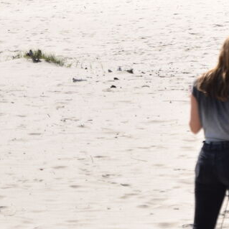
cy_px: 65
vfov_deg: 5.4
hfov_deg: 5.3
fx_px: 2425
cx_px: 477
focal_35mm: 324
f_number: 3.2
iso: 320
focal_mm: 50
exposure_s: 1/4000
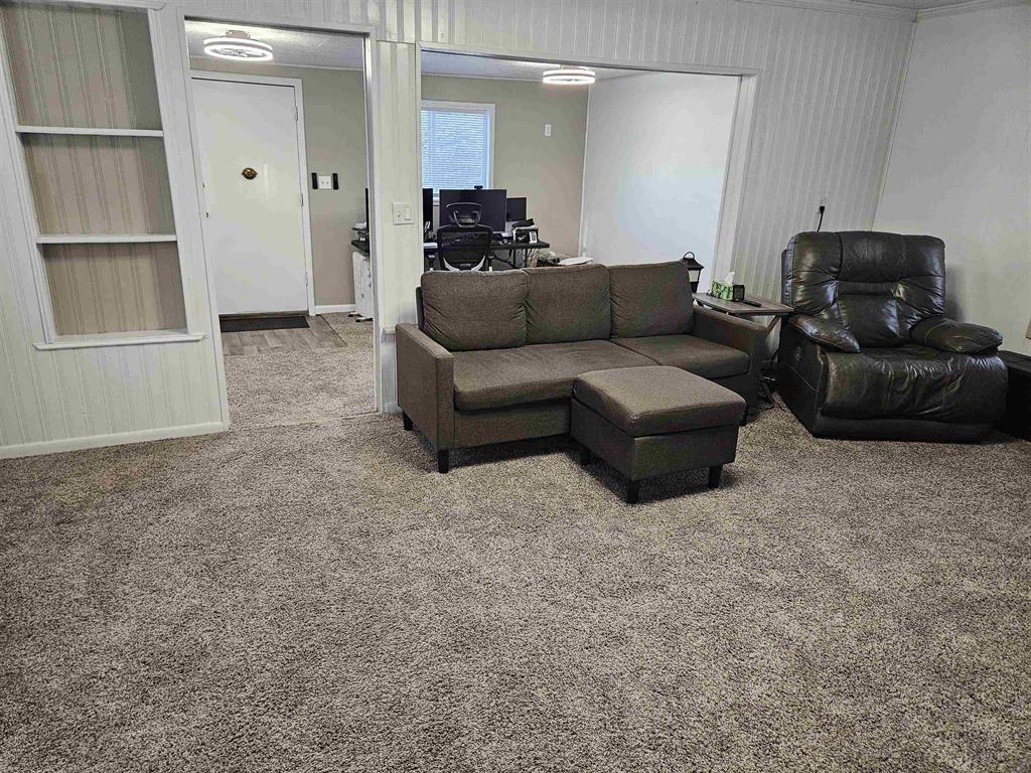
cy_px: 386
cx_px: 516
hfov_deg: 73.9
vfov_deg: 58.9
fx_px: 685
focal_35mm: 23
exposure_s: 1/120
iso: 500
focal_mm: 5.4
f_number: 1.8
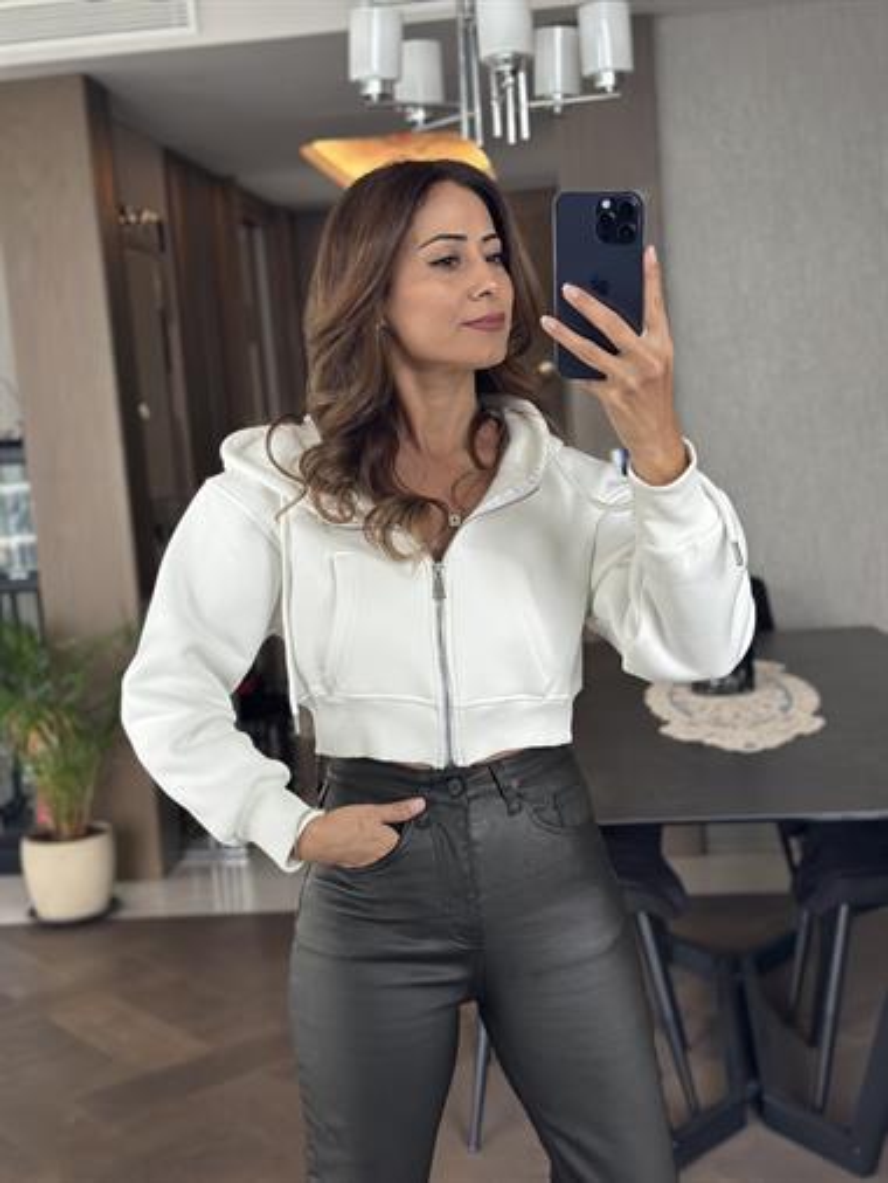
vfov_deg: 39.6
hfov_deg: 30.3
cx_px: 444
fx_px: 1640
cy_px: 592
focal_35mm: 48
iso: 320
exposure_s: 1/60
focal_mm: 6.86
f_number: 1.78
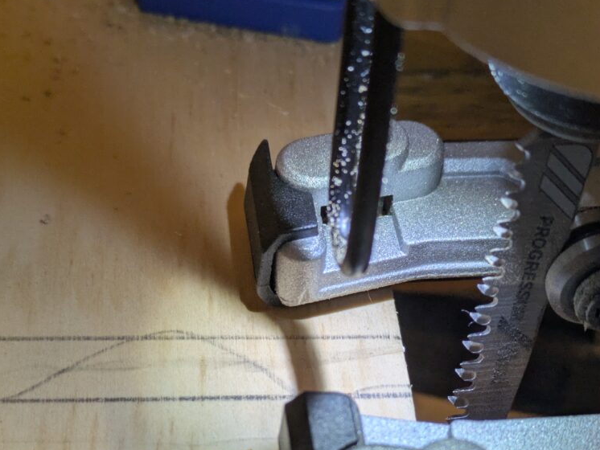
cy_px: 304
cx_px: 318
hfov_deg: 27.8
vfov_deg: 20.9
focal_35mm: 70
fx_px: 1214
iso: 104
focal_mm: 5.43
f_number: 1.89
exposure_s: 1/100
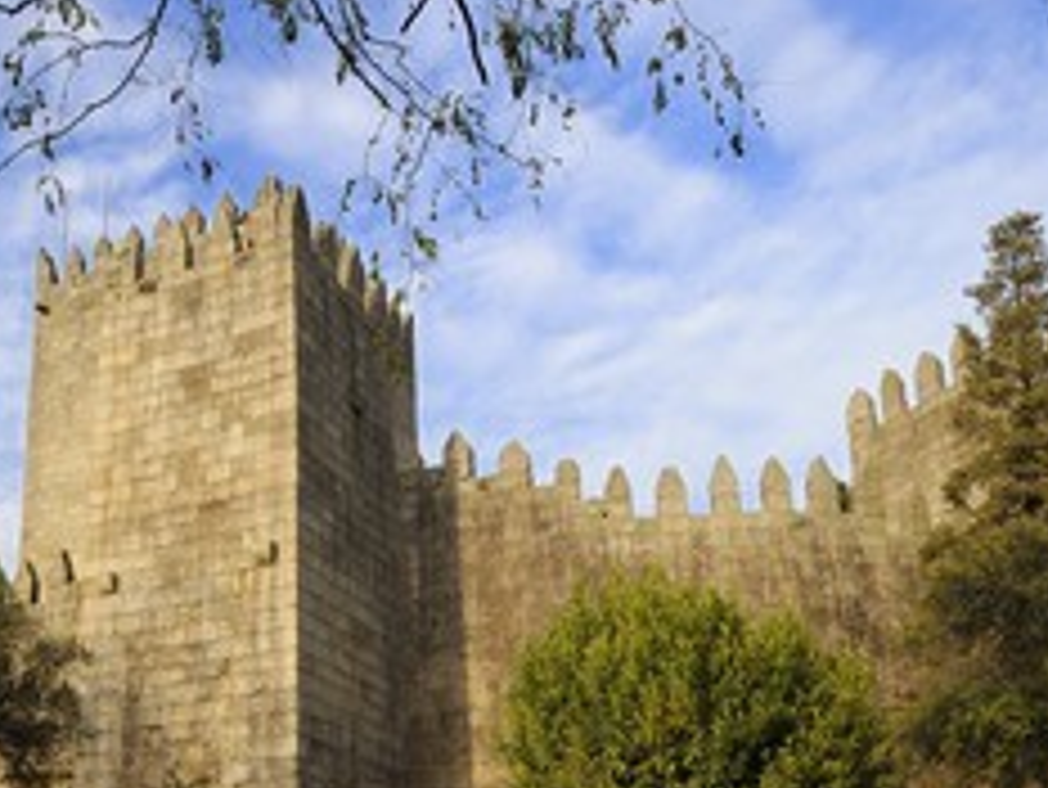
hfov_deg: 41.4
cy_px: 617
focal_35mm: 45
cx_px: 337
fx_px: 1363
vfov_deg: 31.5
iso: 400
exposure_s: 1/160
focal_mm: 26
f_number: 10
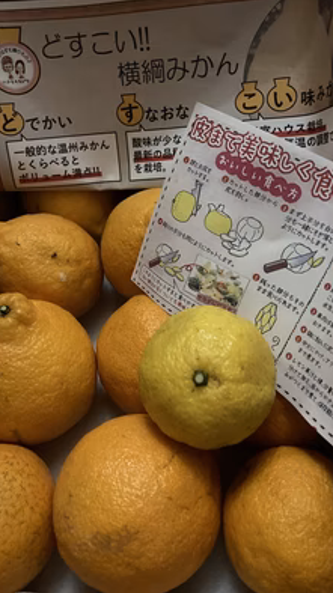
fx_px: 488
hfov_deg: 37.7
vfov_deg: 62.7
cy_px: 293
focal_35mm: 31
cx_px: 181
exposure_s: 1/21
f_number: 1.8
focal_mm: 3.99
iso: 640
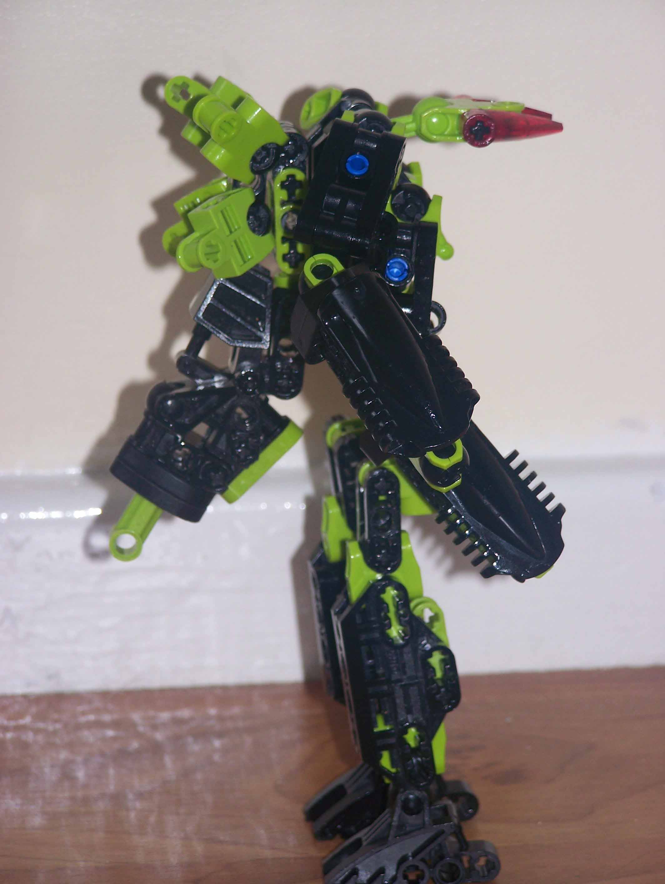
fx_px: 4068
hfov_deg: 9.3
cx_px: 332
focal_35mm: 159
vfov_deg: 12.4
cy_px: 442
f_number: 3.2
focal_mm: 26.4
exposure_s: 1/30
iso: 80
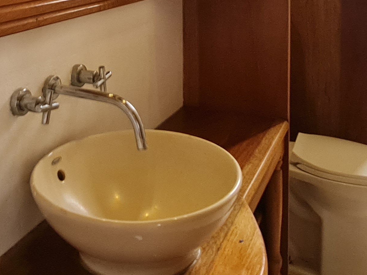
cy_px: -36
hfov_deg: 43.2
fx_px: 456
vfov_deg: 29.8
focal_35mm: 43
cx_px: 119
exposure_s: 1/60
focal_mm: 2.2
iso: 320
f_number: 2.2
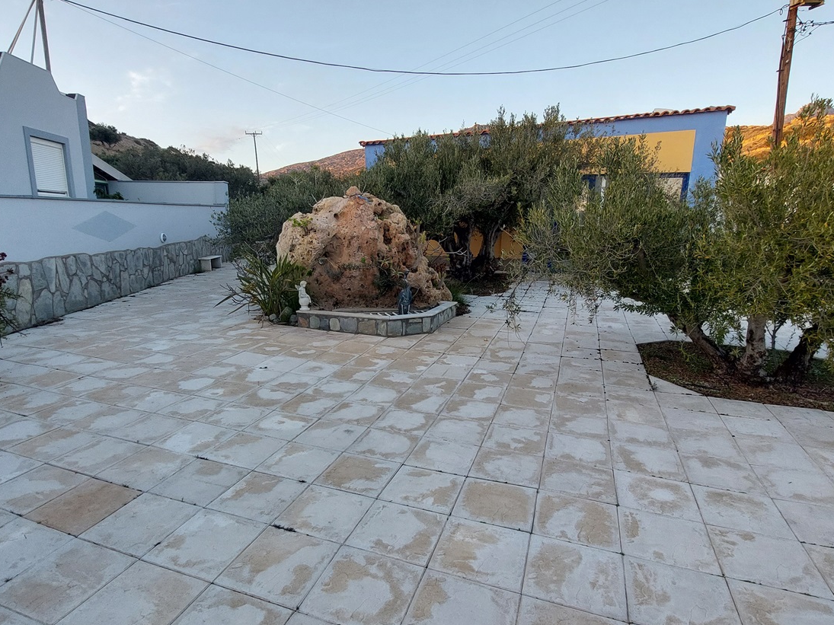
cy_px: 334
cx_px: 406
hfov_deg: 84.7
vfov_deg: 68.6
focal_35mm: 19
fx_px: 458
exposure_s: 1/182
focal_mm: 1.74
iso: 50
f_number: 2.2
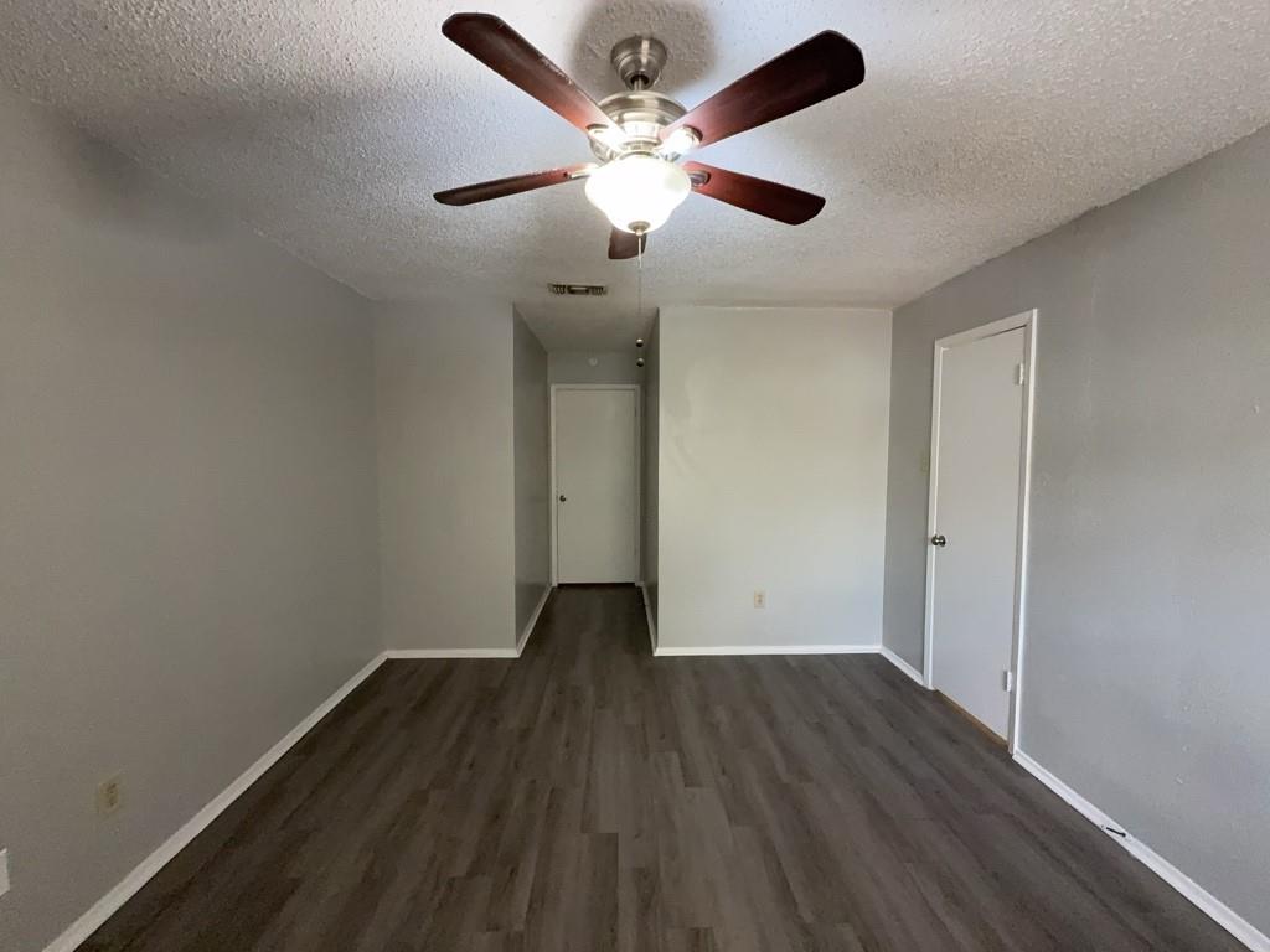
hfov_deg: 102.1
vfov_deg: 85.7
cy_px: 476
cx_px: 635
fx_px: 514
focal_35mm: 14
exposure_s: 1/60
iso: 500
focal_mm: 2.22
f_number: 2.2
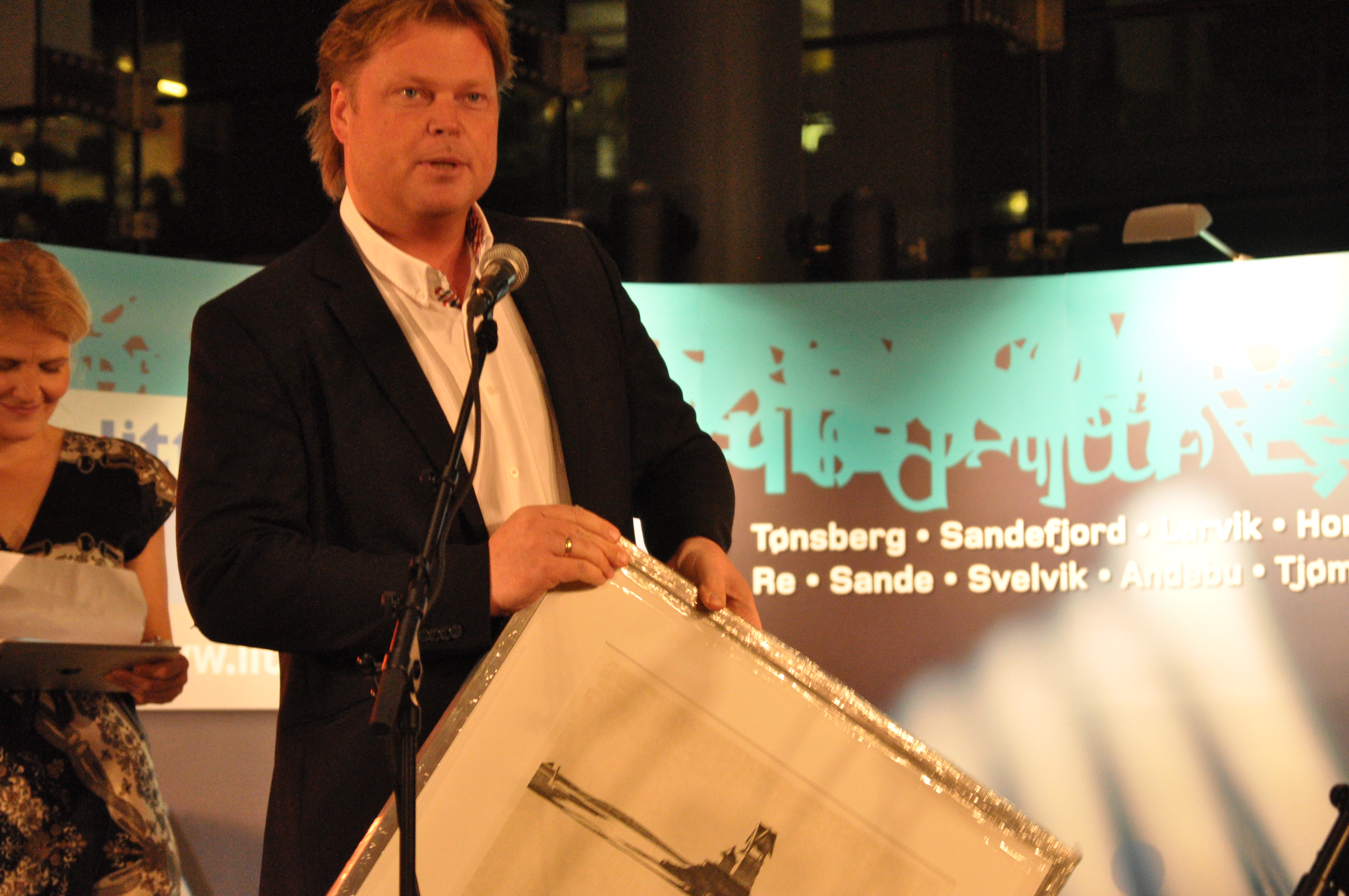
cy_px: 448
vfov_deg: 13.0
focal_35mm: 105
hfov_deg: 19.5
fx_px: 3930
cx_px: 674
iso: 2500
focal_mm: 70
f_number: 4
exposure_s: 1/40
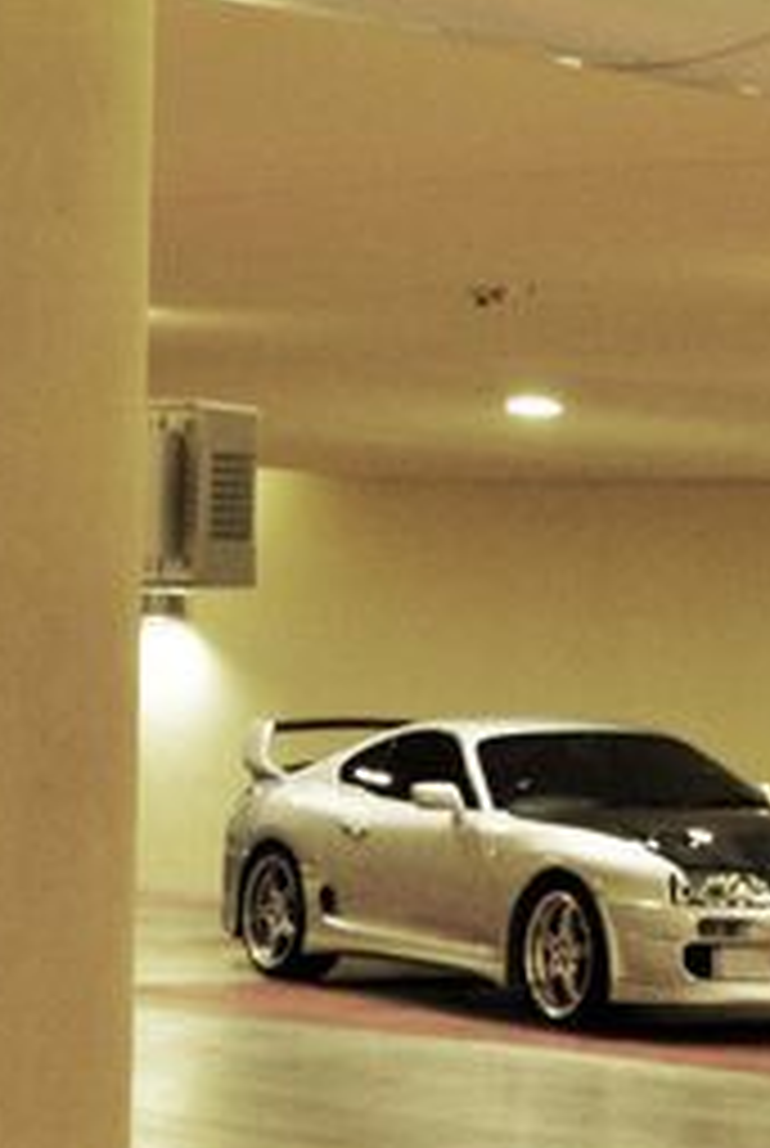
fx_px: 4090
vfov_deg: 15.9
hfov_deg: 10.7
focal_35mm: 128
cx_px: 536
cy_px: 927
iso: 400
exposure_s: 1/5
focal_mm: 34
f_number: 8
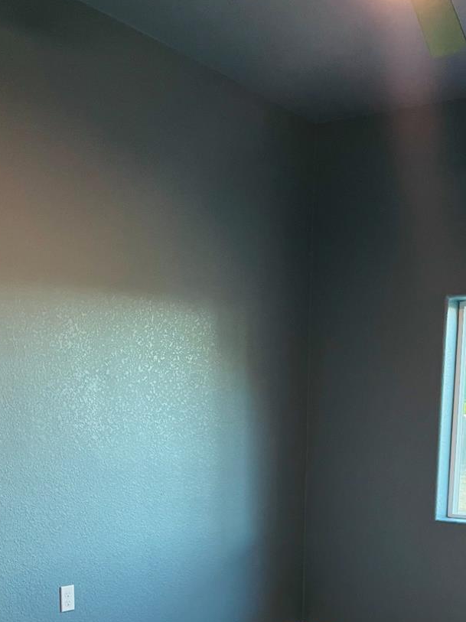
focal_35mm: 48
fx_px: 862
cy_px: 568
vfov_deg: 37.0
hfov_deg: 29.6
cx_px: 370
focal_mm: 5.1
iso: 160
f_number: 1.6
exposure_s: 1/60
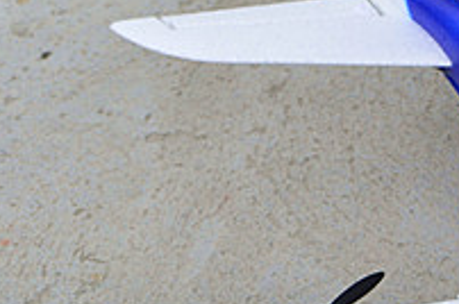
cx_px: 836
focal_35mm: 356
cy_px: 208
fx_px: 4532
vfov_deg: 3.8
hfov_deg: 5.7
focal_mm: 60
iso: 100
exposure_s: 1/320
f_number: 5.6
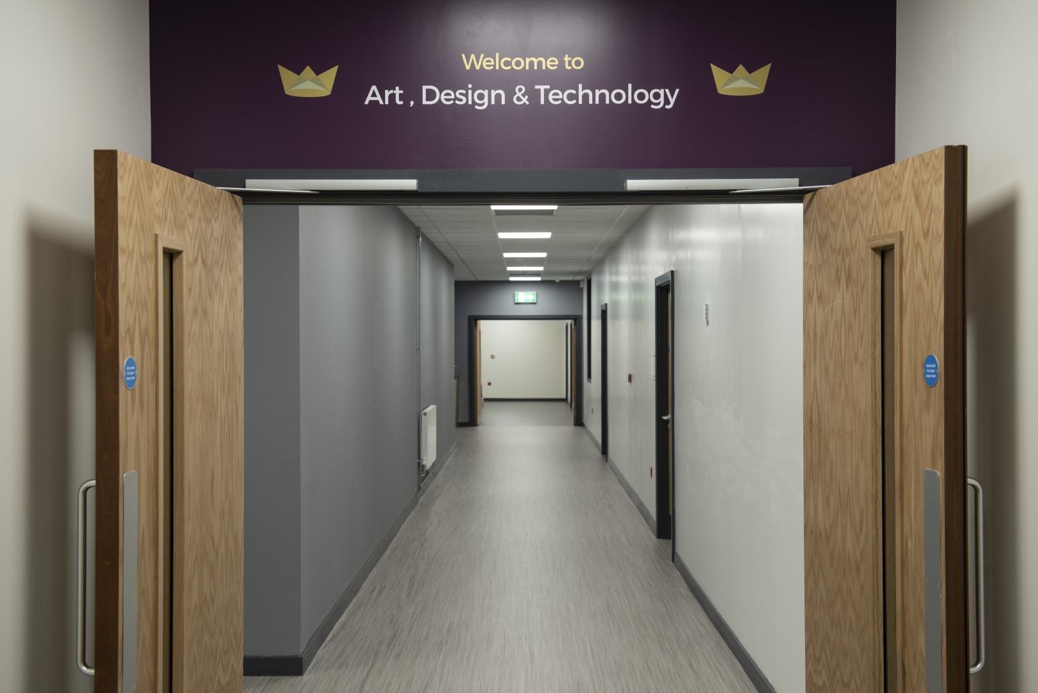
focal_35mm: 42
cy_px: 346
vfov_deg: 31.9
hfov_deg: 46.4
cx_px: 519
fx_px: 1211
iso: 100
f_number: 7.1
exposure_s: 1/3
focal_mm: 42
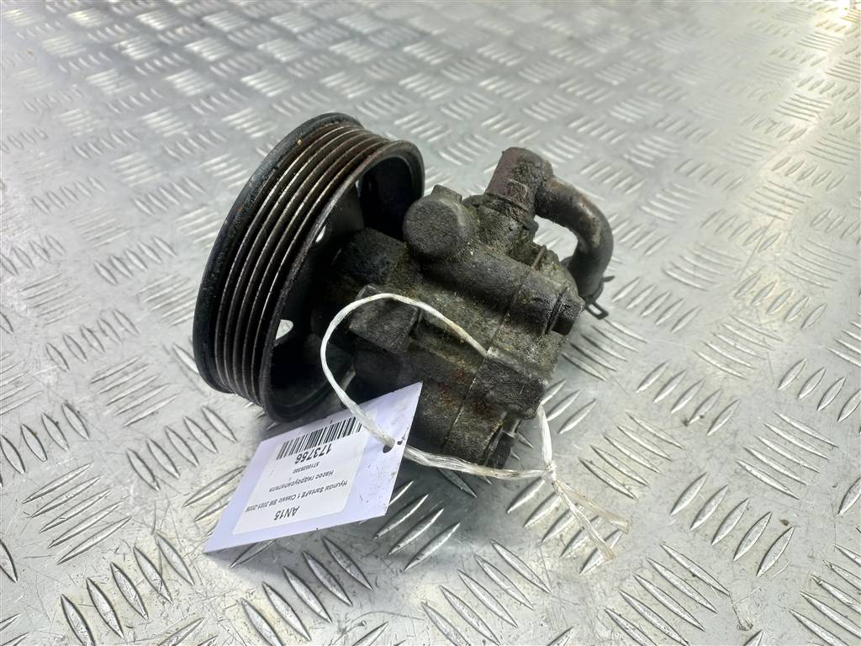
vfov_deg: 54.9
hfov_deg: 69.4
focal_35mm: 25
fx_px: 622
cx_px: 430
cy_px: 323
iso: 125
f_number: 1.8
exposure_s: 1/50
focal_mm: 4.6
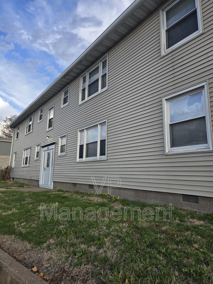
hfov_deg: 58.9
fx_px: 189
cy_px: 142
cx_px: 106
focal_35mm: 23
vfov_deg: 73.9
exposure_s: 1/553
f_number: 1.8
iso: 25
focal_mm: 5.4
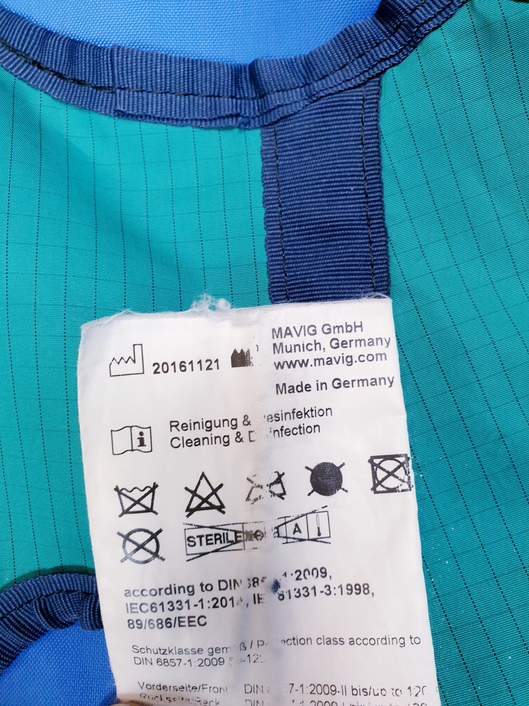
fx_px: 530
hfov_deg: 53.1
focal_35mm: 26
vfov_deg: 67.3
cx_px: 264
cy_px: 353
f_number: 2.4
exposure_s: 1/50
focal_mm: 4.3
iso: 160
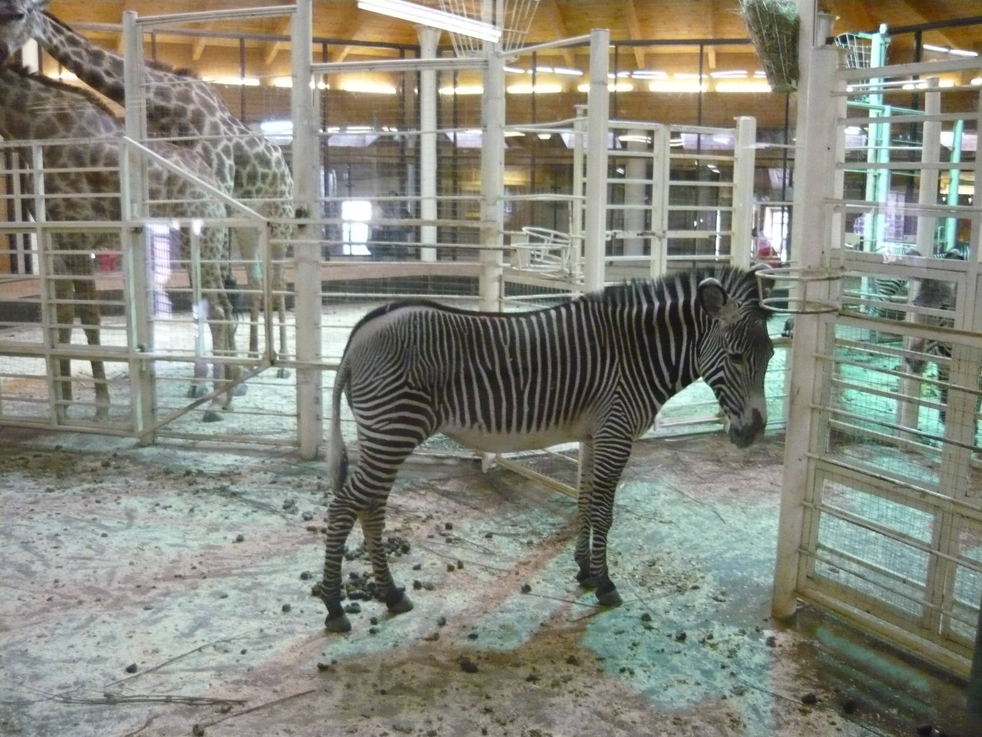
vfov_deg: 42.9
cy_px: 368
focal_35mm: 33
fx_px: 936
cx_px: 491
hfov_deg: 55.4
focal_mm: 5.5
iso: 800
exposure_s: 1/40
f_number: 2.8
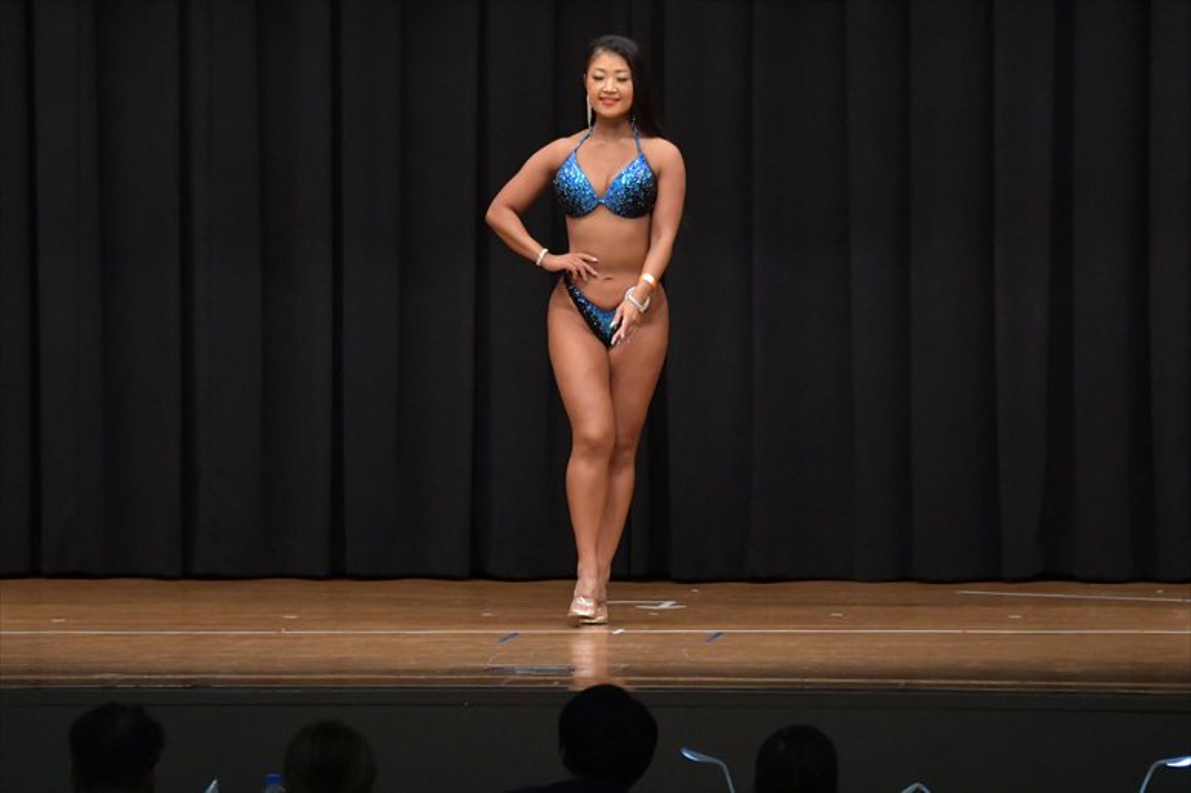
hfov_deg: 10.2
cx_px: 596
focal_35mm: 202
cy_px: 396
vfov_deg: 6.8
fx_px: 6680
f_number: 5.6
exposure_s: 1/400
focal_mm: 135
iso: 6400
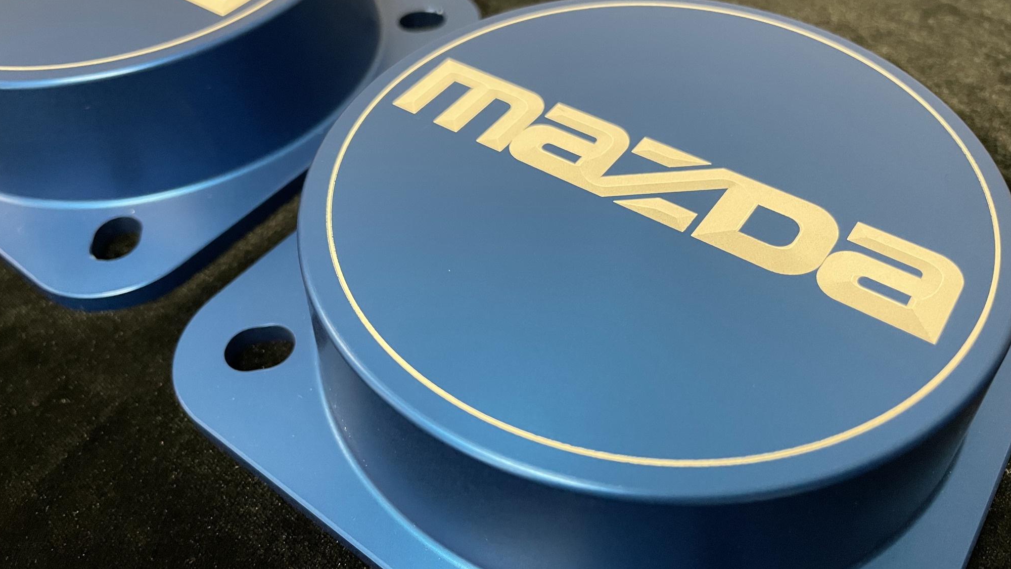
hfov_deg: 66.1
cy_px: 279
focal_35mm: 29
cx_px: 495
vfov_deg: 40.2
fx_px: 777
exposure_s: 1/50
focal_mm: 4.2
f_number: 1.6
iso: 500
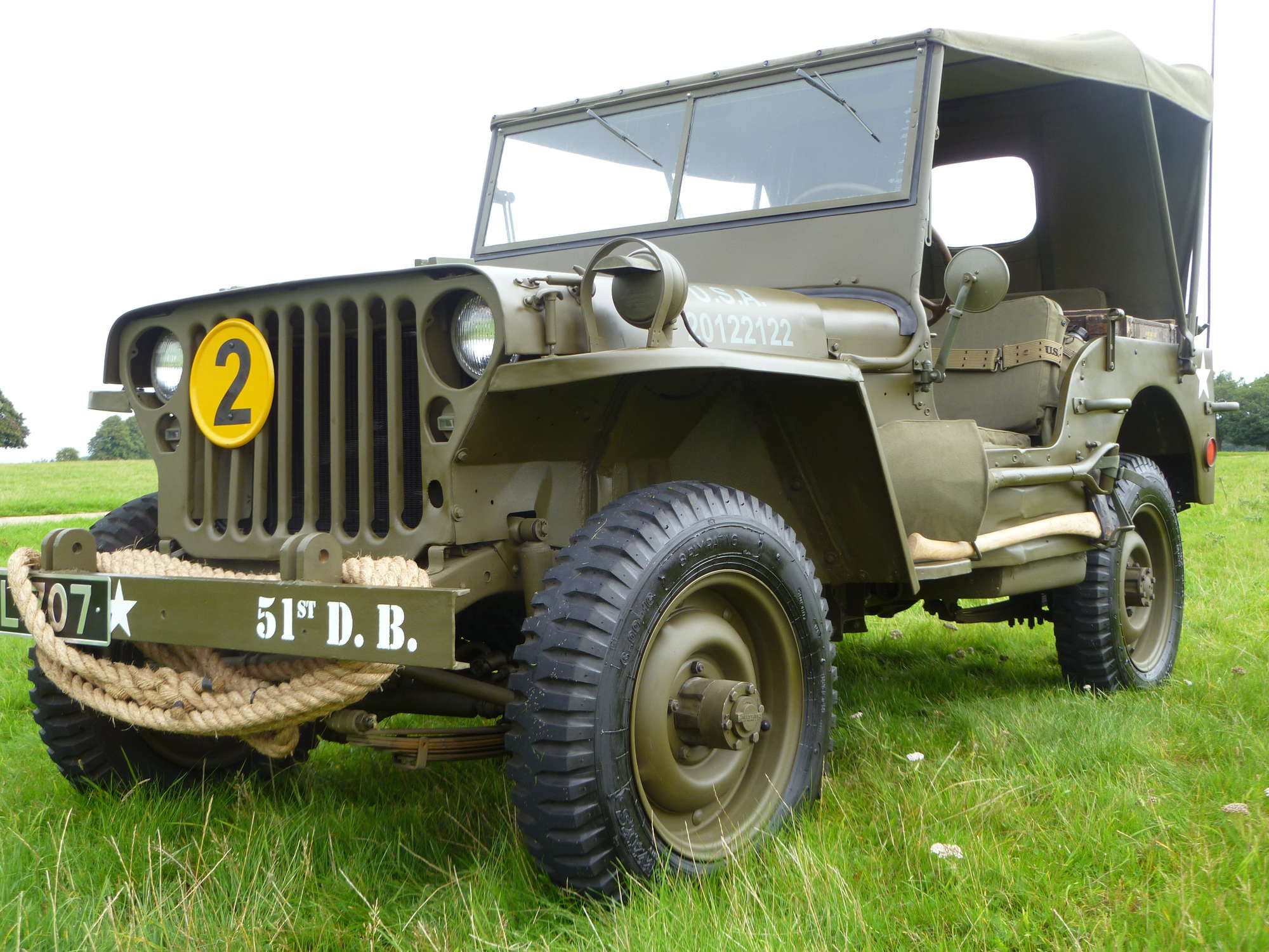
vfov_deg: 36.8
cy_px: 476
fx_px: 1430
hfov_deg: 47.9
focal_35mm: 39
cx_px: 634
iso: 80
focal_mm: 6.9
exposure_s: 1/100
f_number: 3.7
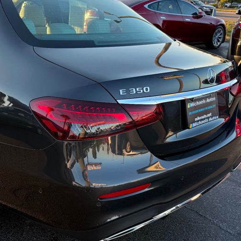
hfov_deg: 39.3
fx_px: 331
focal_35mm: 42
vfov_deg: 40.0
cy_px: 126
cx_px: 69
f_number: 1.78
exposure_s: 1/665
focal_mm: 6.76
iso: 100
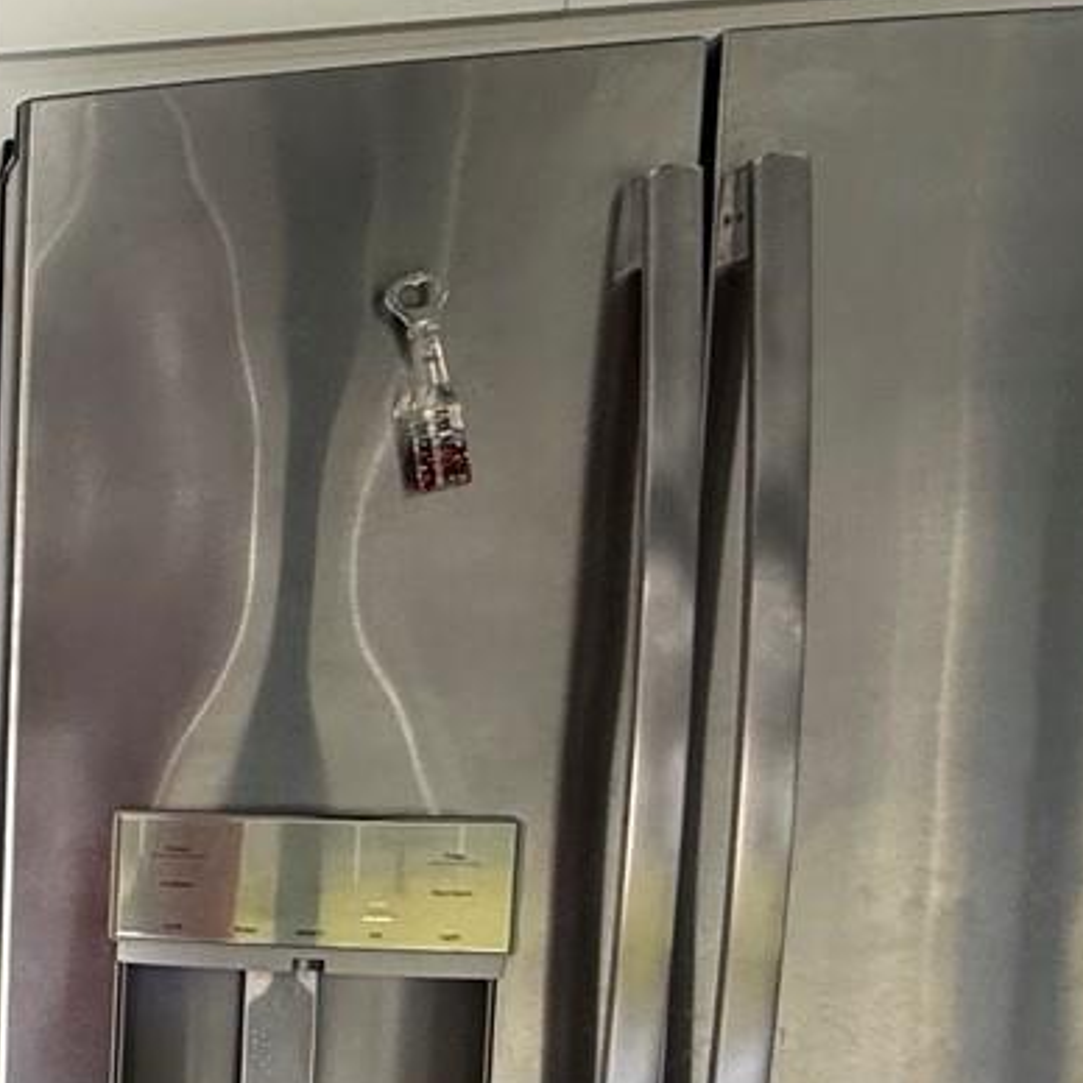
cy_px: 826
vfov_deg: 32.7
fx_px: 1805
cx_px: -712
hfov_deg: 23.3
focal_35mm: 51
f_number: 2.2
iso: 125
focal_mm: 2.22
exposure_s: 1/99
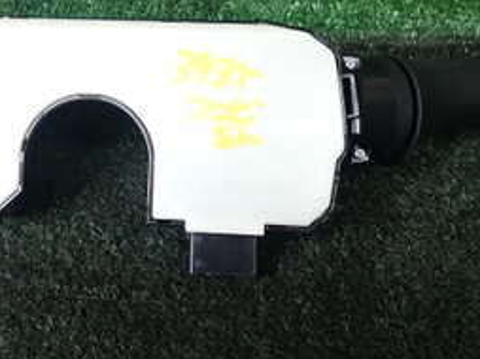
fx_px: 984
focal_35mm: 71
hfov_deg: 27.0
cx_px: 110
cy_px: 60
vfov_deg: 20.4
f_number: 2.3
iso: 100
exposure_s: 1/80
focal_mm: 5.4
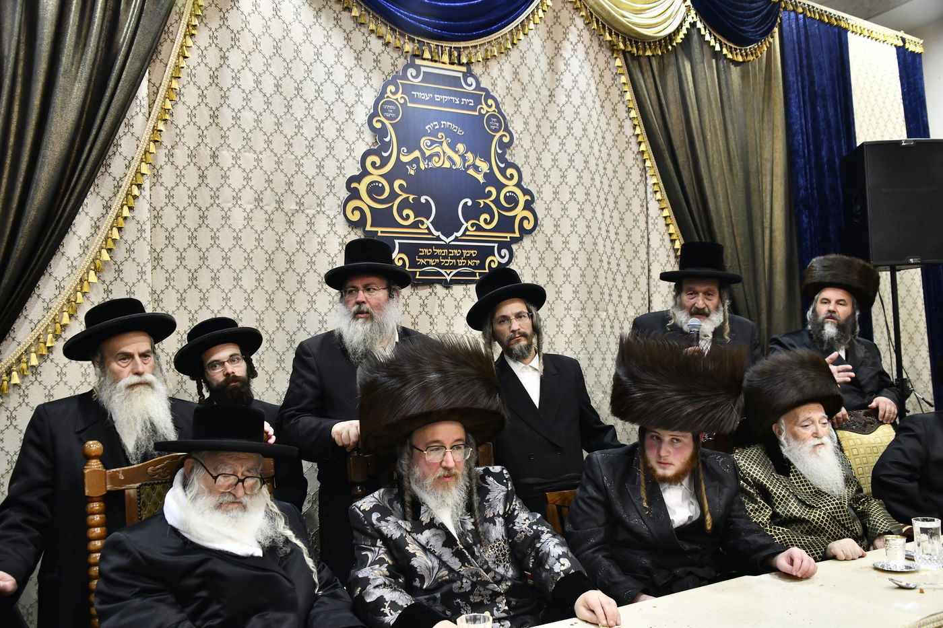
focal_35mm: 32
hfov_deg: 58.7
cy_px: 314
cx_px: 472
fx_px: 838
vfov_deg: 41.1
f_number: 5.6
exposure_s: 1/125
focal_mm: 32
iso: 1250
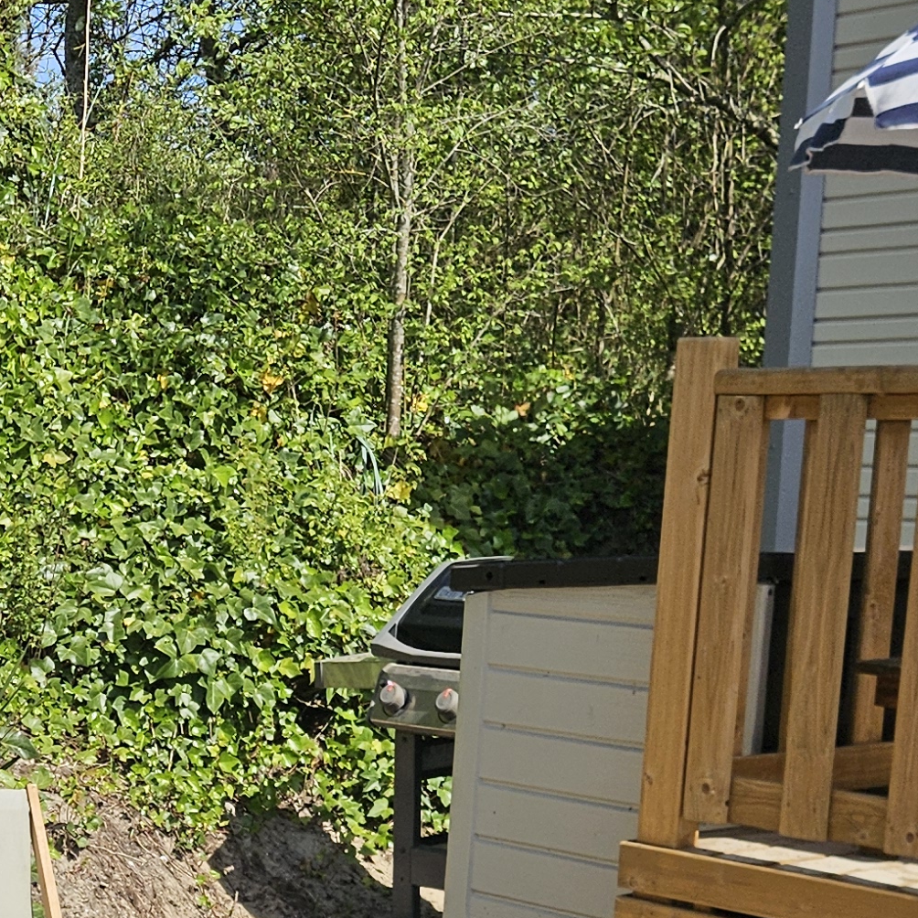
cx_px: -42
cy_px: 963
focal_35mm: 81
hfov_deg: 20.6
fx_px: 2430
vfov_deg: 20.6
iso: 25
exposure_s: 1/3134
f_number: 1.8
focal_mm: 5.4
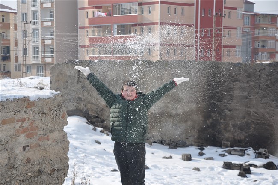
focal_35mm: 105
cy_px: 92
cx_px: 139
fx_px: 810
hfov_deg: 19.5
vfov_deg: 13.0
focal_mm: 70
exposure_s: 1/640
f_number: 6.3
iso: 250
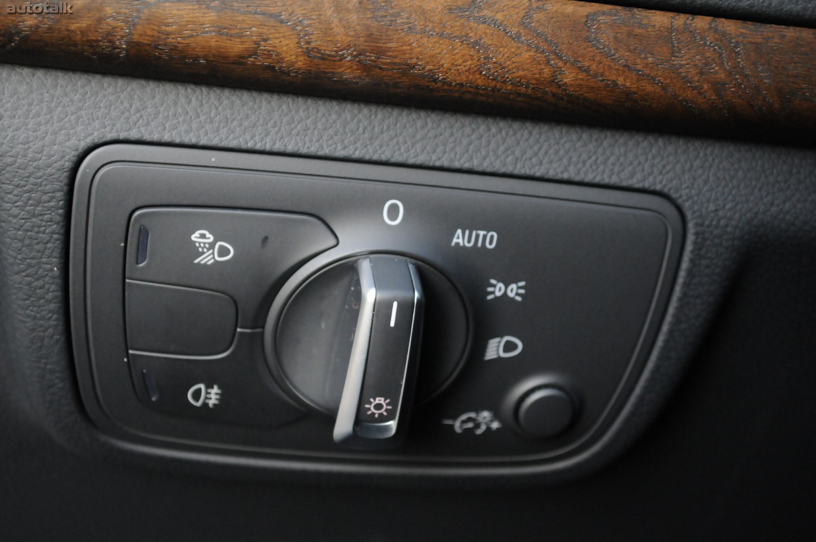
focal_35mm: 69
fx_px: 1562
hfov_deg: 29.3
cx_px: 408
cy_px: 271
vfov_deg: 19.7
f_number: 5.6
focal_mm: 46
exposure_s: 1/100
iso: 2000
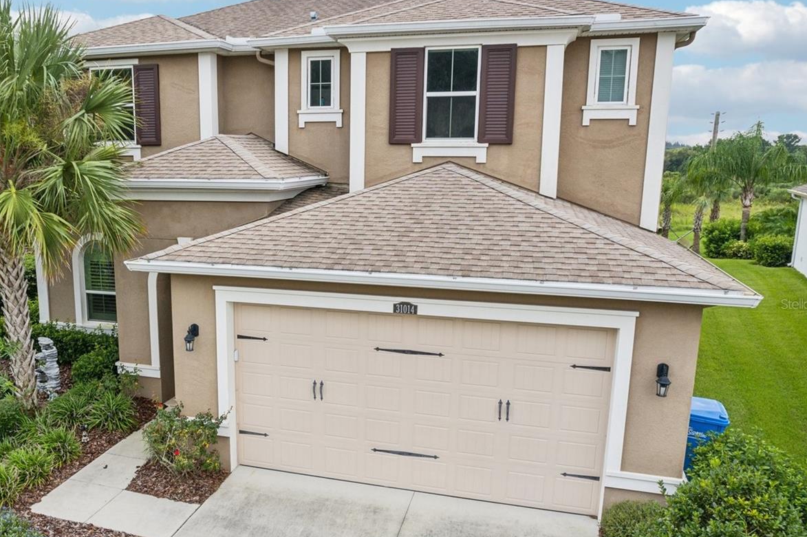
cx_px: 292
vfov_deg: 43.5
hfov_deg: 60.9
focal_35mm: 30
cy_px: 304
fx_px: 672
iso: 110
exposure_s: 1/800
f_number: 2.8
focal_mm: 8.4
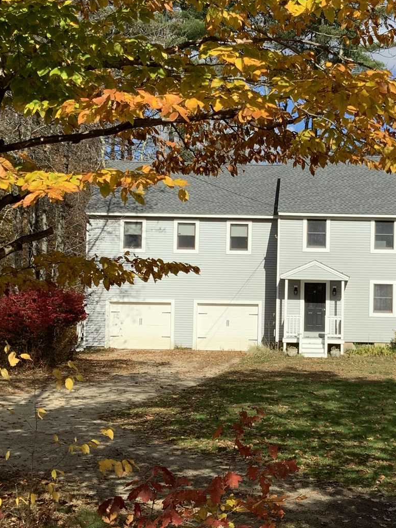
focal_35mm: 65
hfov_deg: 22.3
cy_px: 266
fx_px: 991
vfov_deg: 29.8
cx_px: 319
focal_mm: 3
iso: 16
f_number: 1.8
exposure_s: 1/1848
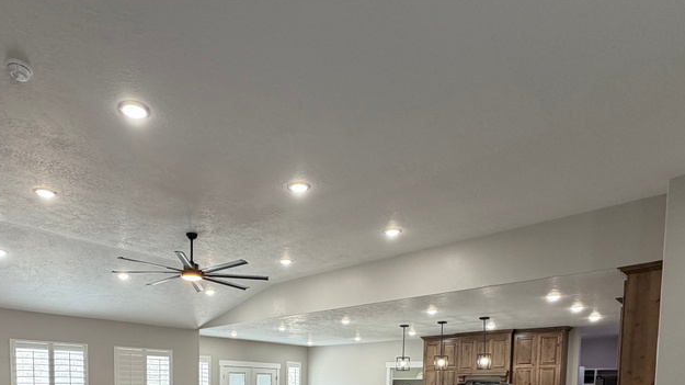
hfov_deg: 73.6
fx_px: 454
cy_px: 417
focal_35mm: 25
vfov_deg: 38.5
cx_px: 289
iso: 160
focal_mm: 2.22
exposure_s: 1/60
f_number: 2.2
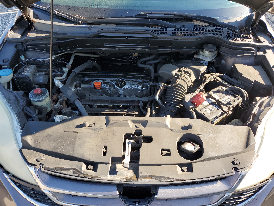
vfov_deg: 53.1
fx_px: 206
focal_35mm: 26
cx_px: 137
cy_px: 103
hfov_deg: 67.3
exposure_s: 1/357
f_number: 1.5
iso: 50
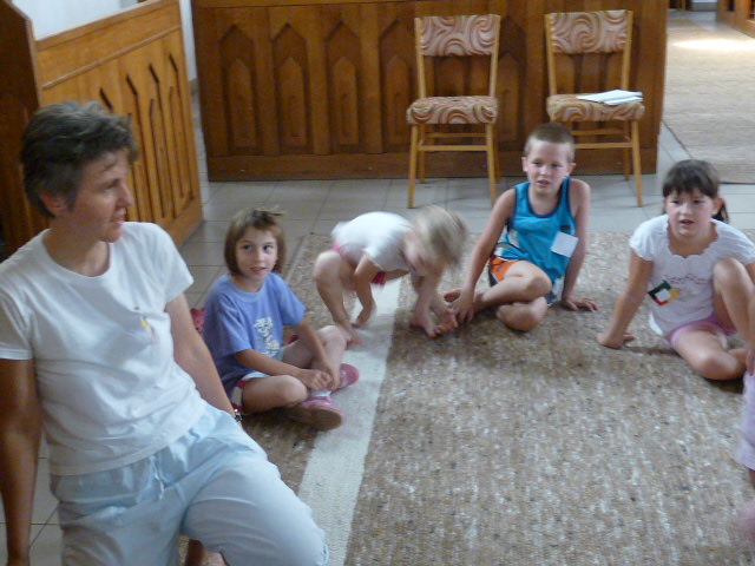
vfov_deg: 32.9
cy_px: 283
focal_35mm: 44
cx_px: 378
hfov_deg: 42.9
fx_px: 960
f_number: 2.8
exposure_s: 1/10
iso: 400
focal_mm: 4.8
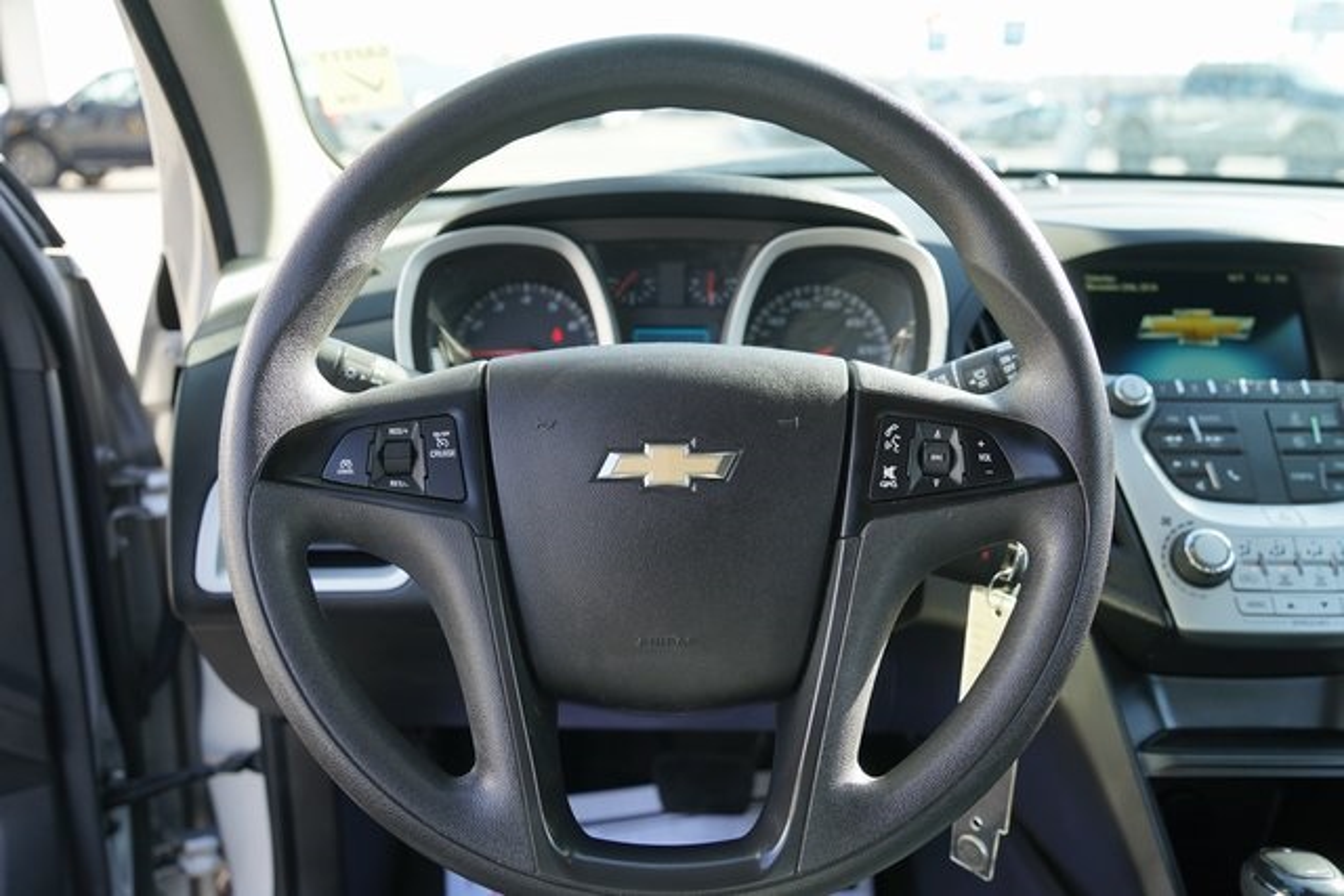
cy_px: 448
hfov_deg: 65.5
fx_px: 1046
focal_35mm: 28
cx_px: 672
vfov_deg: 46.4
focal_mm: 28
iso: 100
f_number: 4.5
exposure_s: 1/60
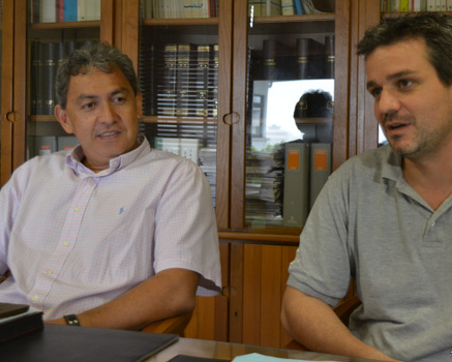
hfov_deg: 28.7
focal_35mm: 66
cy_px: 150
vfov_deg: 23.1
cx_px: 259
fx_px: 883
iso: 900
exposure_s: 1/30
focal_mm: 32
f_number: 4.5
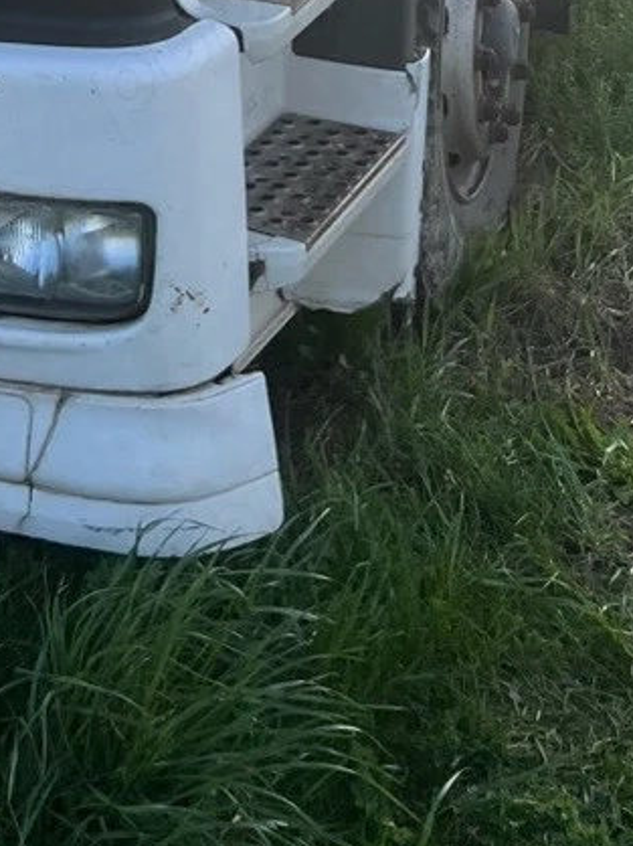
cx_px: -83
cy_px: -490
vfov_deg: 19.8
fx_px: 2026
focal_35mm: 83
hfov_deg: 17.1
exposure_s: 1/1751
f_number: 1.5
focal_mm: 5.7
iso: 50
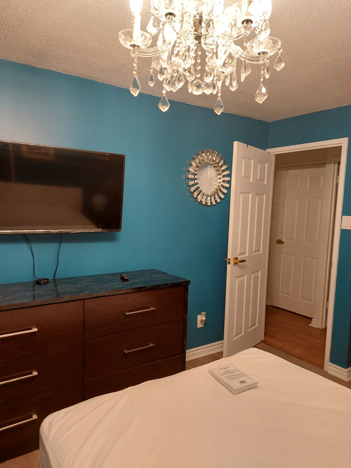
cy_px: 234
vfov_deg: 71.6
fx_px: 324
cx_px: 176
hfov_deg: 56.8
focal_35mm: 24
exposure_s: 1/60
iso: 400
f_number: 1.8
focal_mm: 5.23
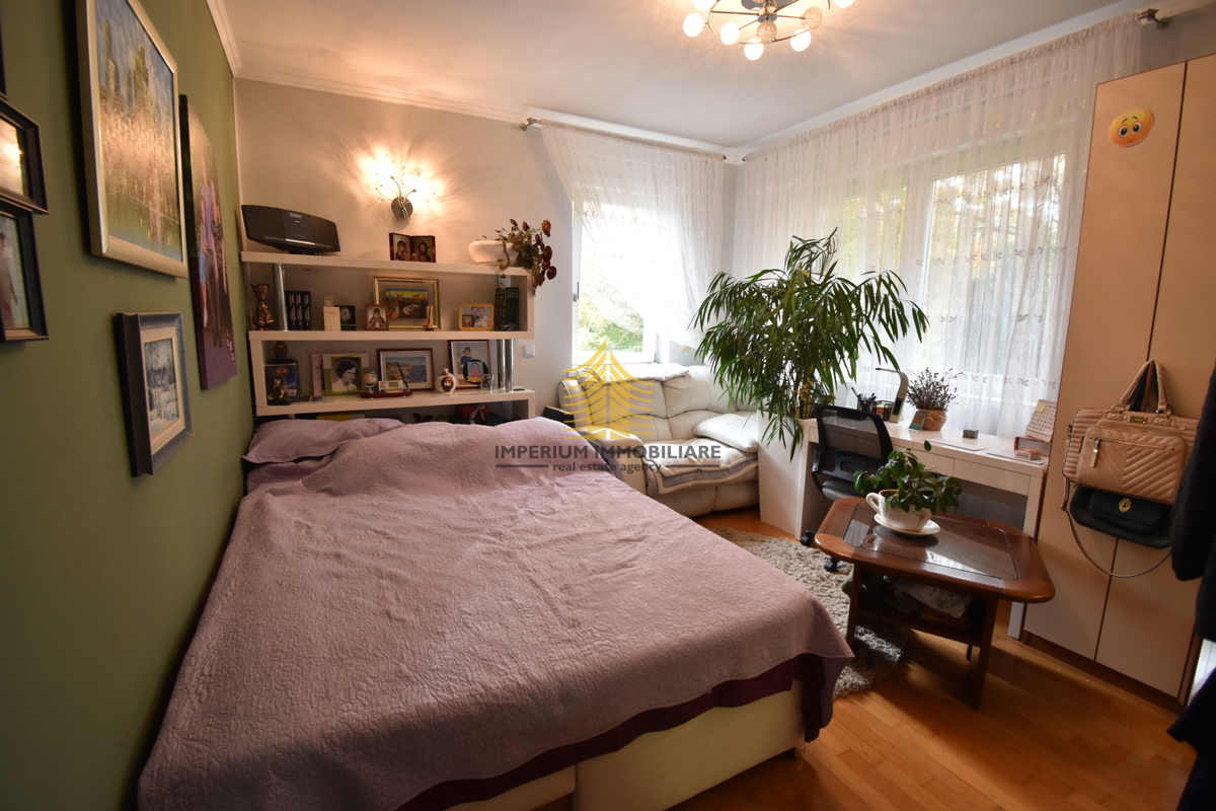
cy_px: 406
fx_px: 507
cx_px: 608
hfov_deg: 100.4
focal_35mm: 15
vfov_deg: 77.3
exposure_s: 1/30
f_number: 4.5
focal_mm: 10
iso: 500
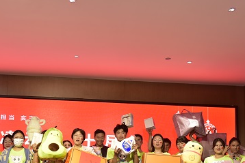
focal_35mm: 57
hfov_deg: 35.0
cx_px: 116
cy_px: 136
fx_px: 388
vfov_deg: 23.4
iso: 1600
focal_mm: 34
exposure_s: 1/80
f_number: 4.5
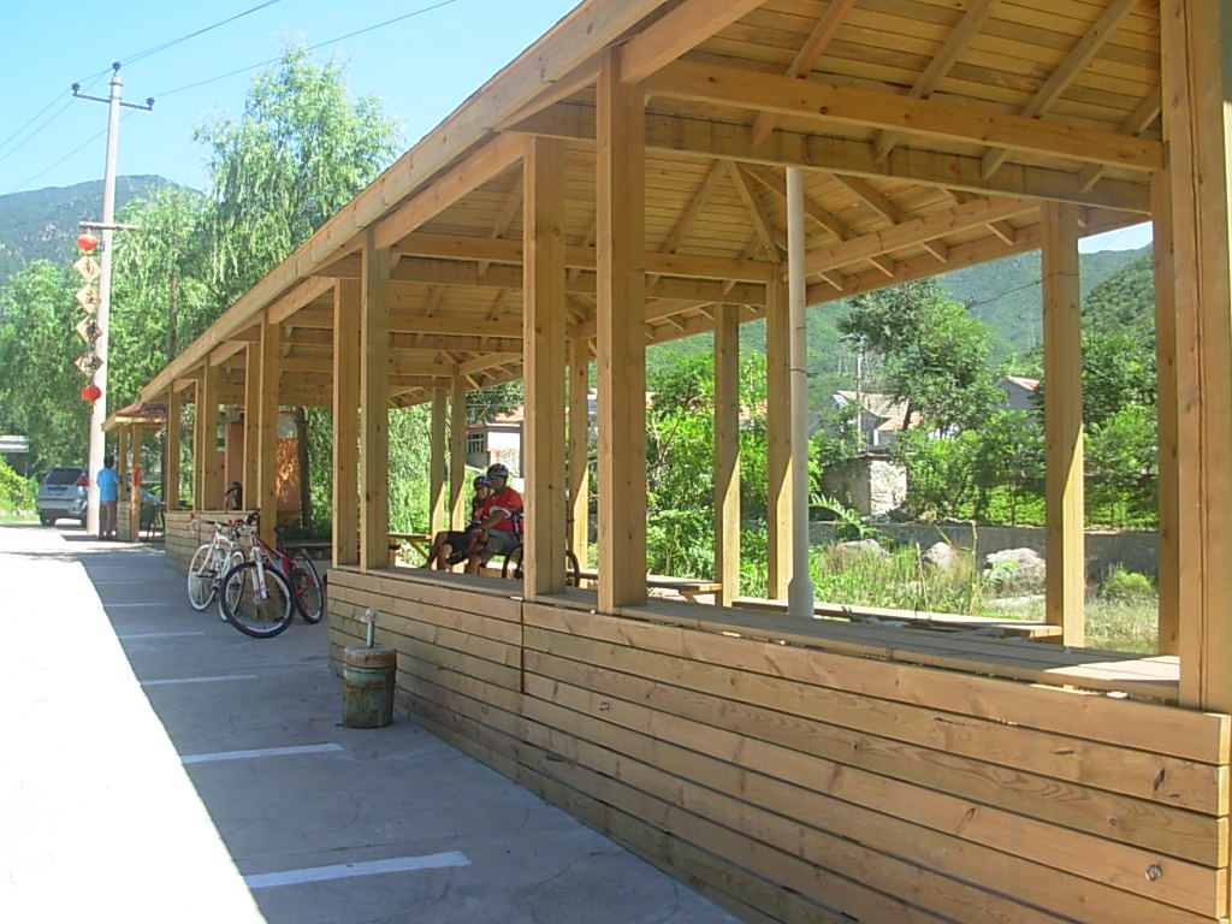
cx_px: 616
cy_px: 462
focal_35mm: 38
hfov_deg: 49.0
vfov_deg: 37.7
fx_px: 1352
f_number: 2.9
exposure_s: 1/296
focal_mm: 6.3
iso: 50
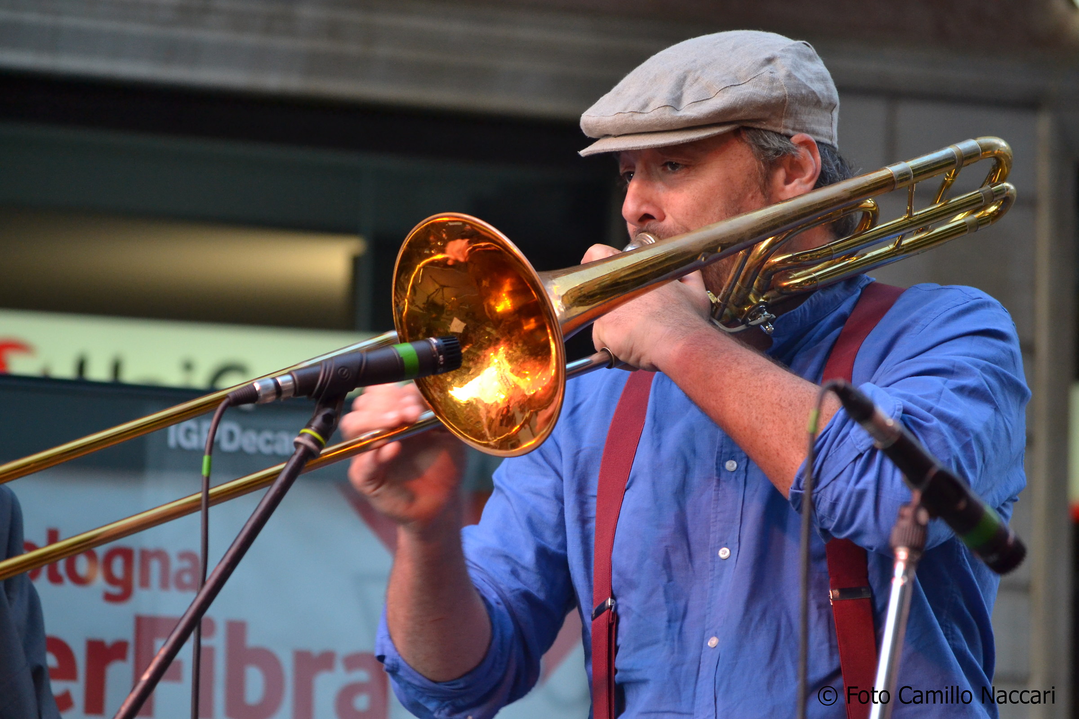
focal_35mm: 218
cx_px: 540
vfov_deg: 6.3
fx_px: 6518
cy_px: 360
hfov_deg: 9.5
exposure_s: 1/250
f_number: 6.3
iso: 1600
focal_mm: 145
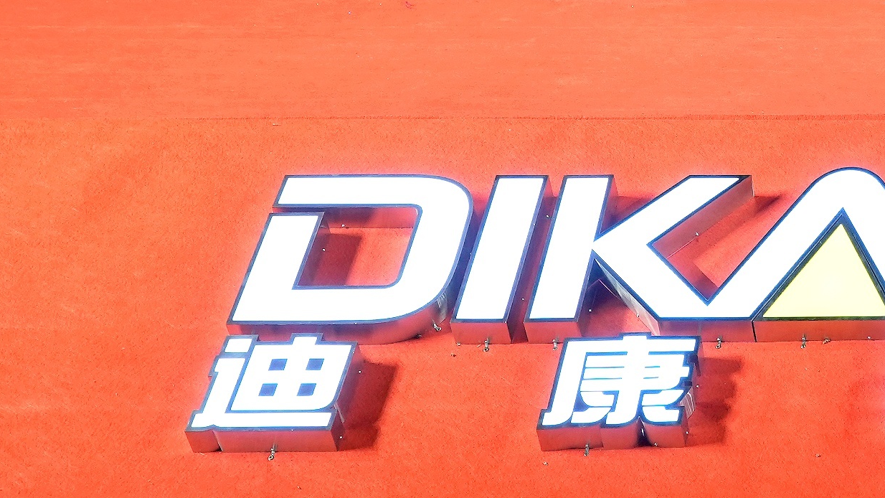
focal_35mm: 107
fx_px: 2511
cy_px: -419
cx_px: 1234
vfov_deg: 10.6
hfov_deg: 18.3
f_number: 6.3
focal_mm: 30
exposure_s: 1/80
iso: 800
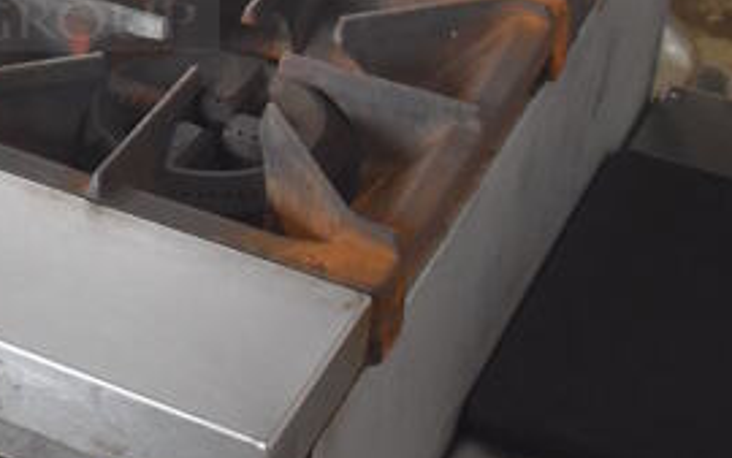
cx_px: -81
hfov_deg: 21.2
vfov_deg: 13.7
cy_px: -91
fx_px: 1856
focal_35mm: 93
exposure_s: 1/125
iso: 2000
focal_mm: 18
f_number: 3.5
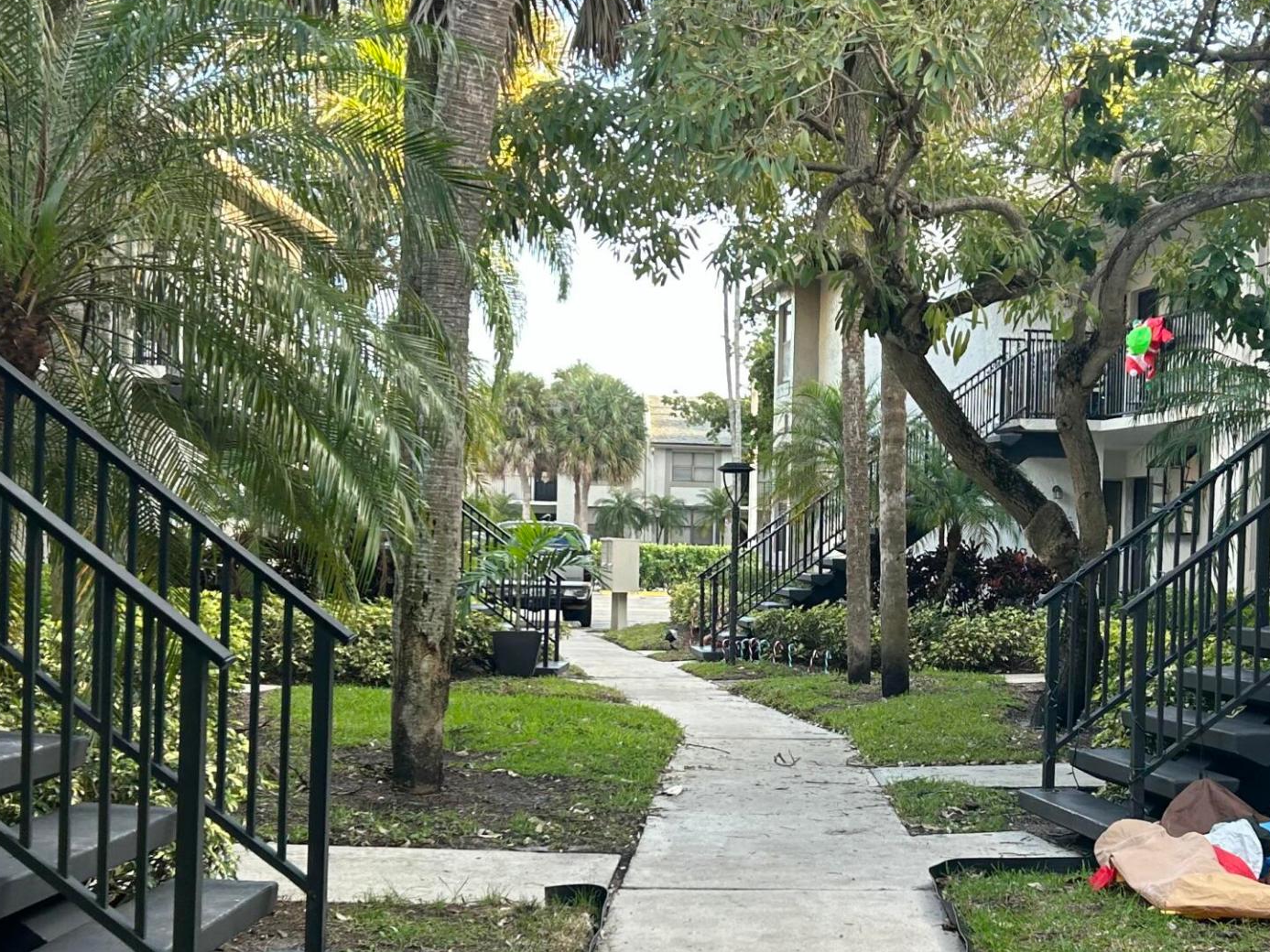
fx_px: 1981
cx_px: 771
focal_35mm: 54
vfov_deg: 26.9
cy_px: 594
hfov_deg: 35.4
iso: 50
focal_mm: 5.7
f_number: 1.5
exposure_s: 1/121
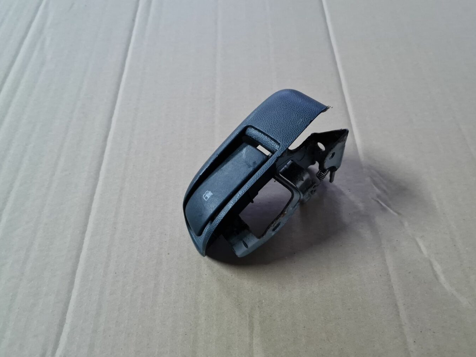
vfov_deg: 51.4
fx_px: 371
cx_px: 233
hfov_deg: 65.3
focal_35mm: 27
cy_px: 178
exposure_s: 1/33
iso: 640
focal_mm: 5.4
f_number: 1.8
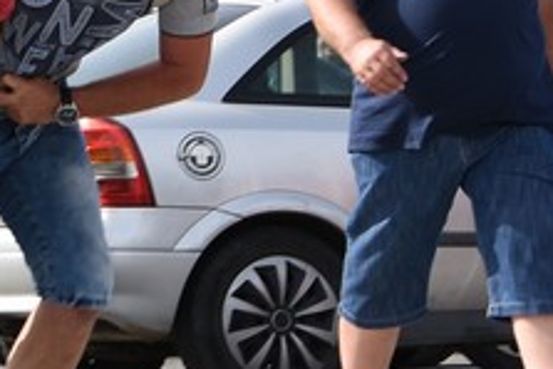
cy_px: 22
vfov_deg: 4.1
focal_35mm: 340
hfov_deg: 6.0
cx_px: -293
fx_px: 5219
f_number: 7.1
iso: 100
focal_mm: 45
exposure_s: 1/250
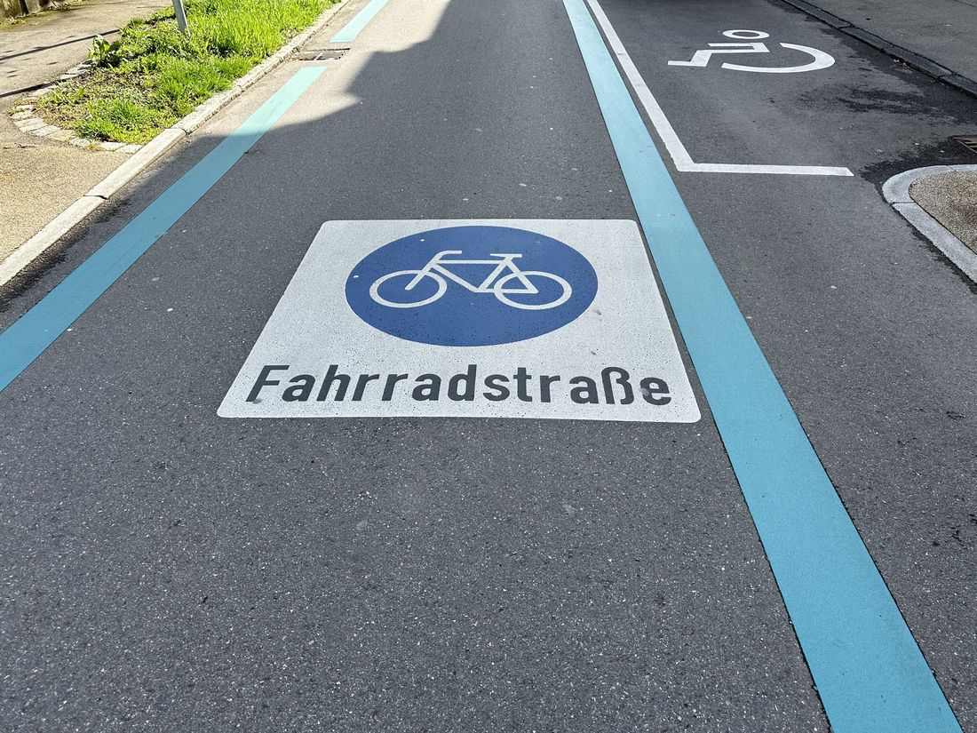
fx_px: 677
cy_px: 366
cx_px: 488
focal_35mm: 24
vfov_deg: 56.8
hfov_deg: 71.6
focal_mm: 6.86
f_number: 1.78
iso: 80
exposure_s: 1/1198
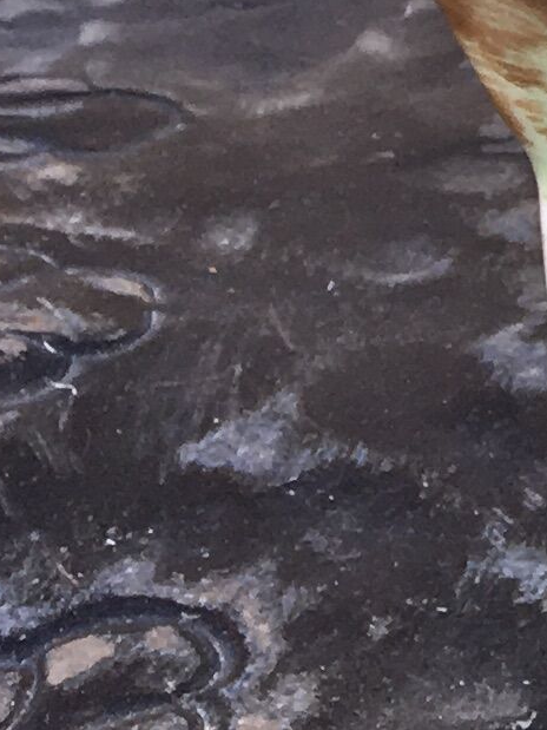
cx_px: 1583
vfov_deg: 9.2
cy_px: -1099
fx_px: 3983
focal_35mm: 189
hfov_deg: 7.1
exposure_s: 1/50
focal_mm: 4.15
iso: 25
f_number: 2.2
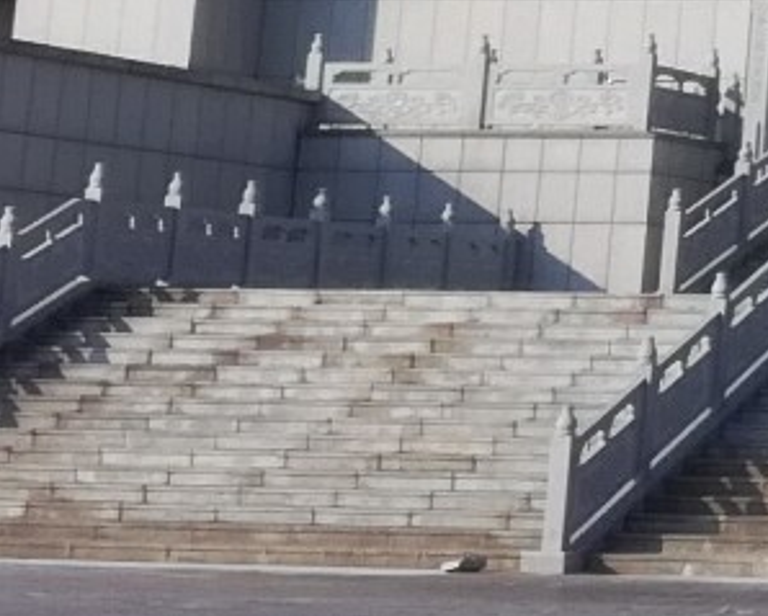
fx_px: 4118
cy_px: -603
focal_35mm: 181
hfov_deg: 9.6
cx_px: 1729
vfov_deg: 8.2
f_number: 2
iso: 50
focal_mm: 3.79
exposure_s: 1/1233
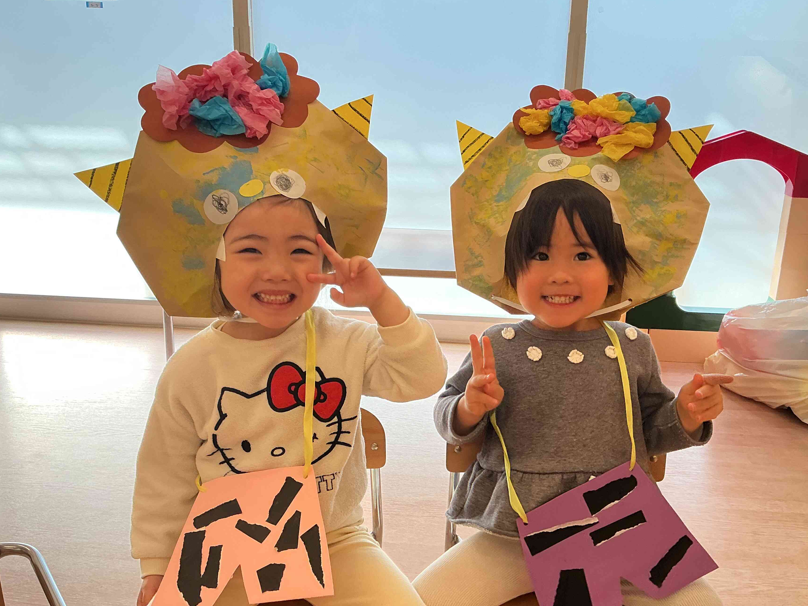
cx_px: 426
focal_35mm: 34
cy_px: 333
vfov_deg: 41.7
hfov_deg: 53.9
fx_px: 794
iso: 25
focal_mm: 3
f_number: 1.8
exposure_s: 1/220
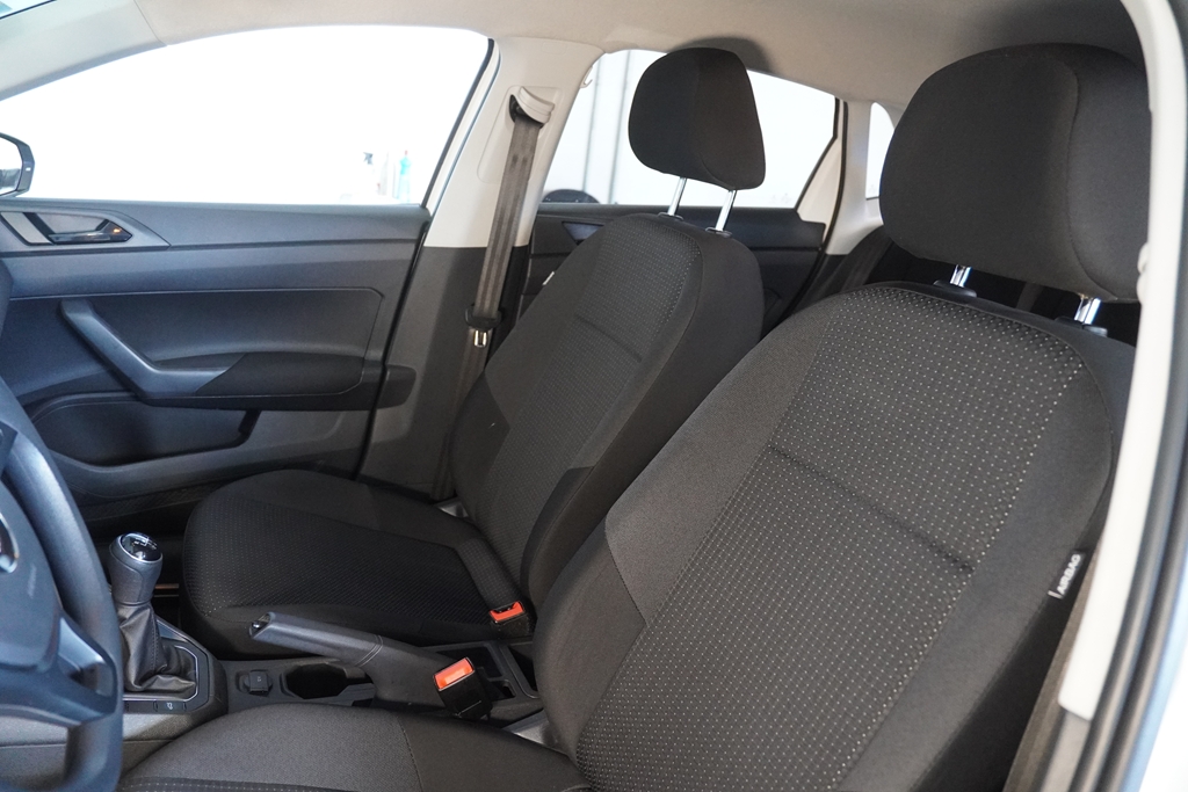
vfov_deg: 50.4
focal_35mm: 26
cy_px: 396
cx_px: 594
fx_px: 842
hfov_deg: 70.4
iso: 4000
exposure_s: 1/160
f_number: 2.8
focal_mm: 17
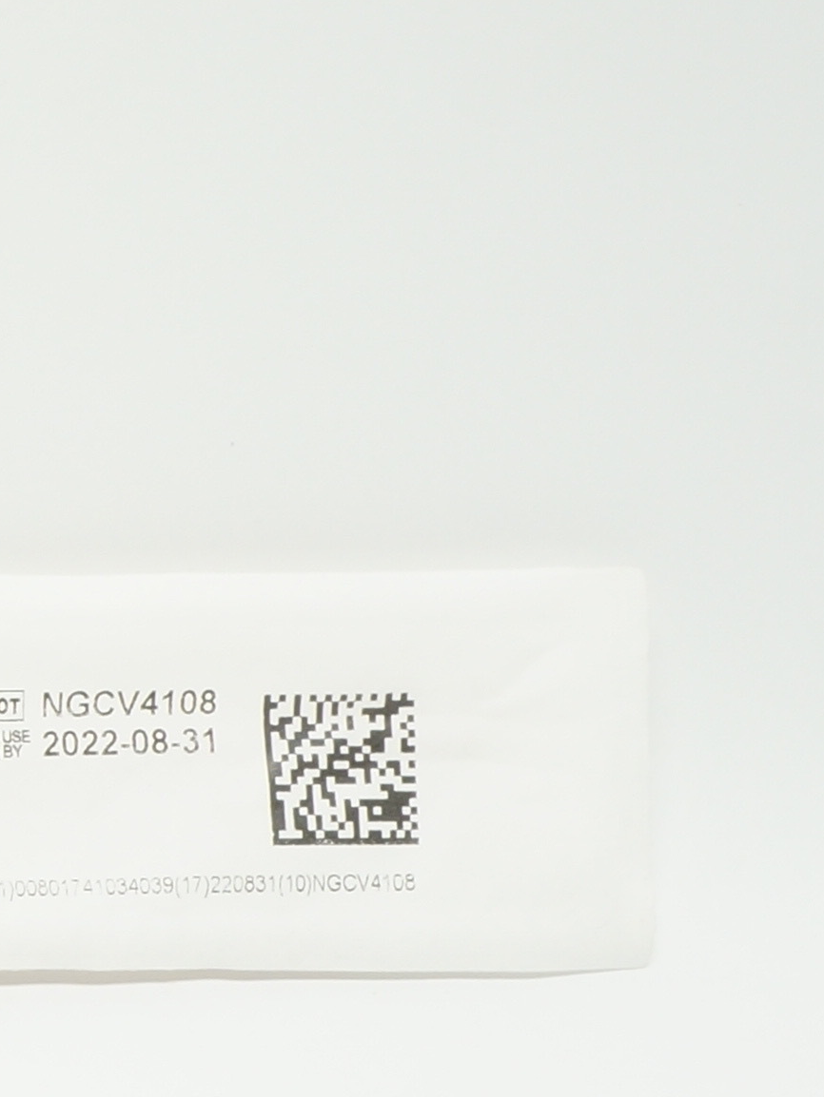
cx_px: -1445
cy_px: 770
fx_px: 4475
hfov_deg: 9.0
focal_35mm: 141
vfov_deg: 14.0
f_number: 11
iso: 400
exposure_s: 1/15
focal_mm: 23
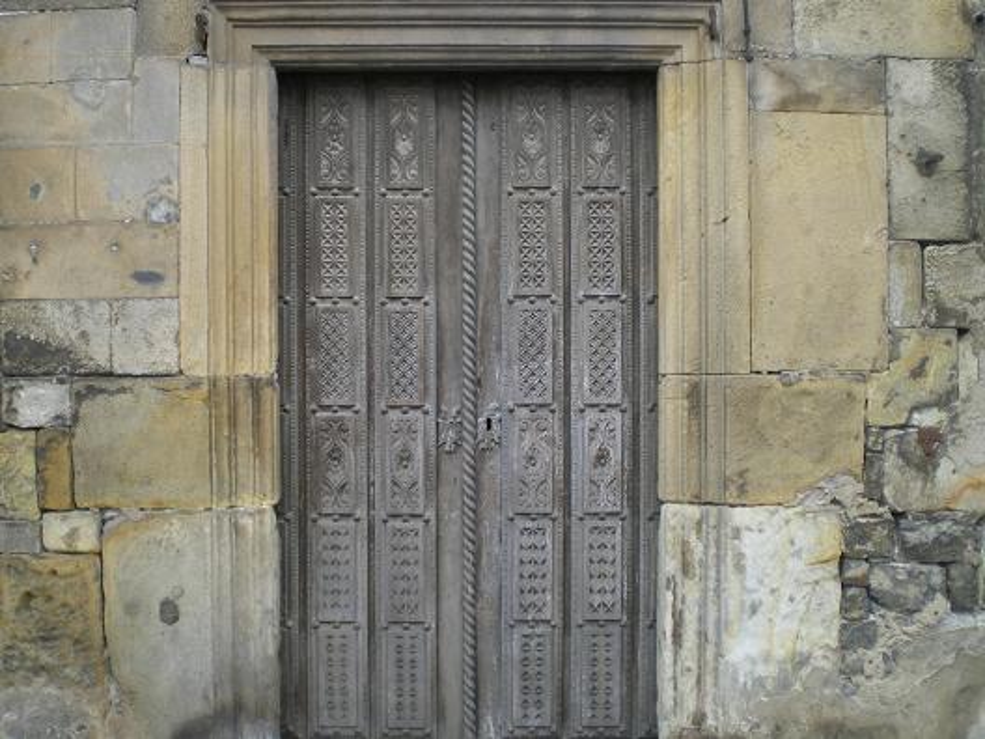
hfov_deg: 49.0
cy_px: 370
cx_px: 492
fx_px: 1081
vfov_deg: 37.7
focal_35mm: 38
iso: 64
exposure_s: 1/50
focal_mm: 6.3
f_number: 3.1
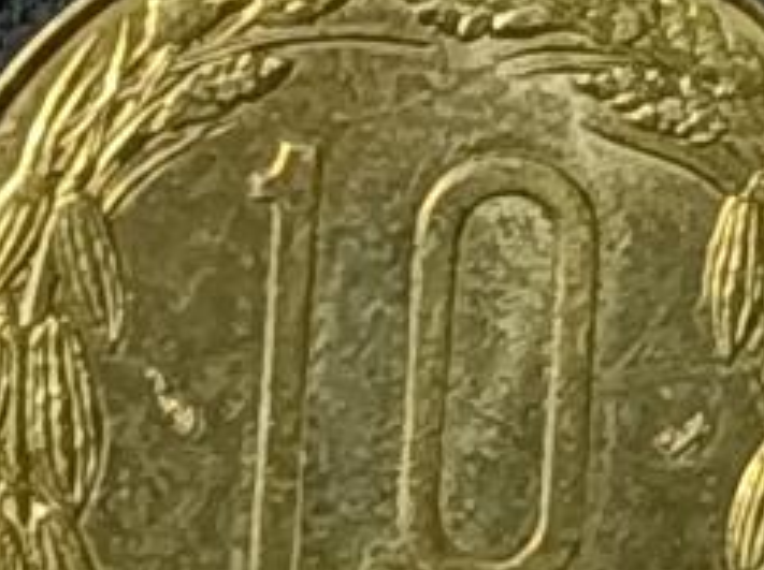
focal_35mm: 290
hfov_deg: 6.8
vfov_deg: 5.1
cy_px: -229
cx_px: 409
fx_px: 6391
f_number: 1.8
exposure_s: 1/33.3
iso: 1219
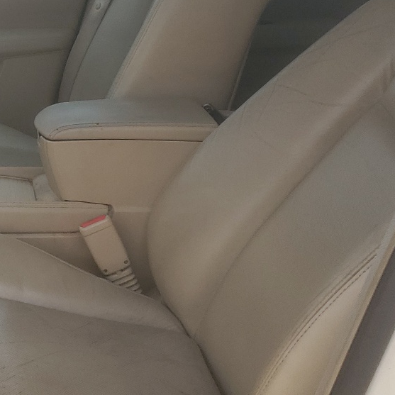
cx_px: -126
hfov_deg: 23.0
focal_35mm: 66
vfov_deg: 26.0
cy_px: 140
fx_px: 852
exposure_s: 1/833
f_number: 1.5
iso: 50
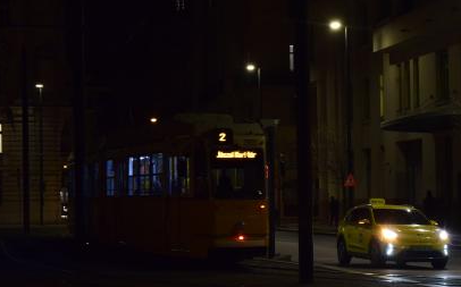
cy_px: 168
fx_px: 1301
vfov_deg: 12.6
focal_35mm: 104
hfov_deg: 20.1
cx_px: 274
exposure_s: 1/40
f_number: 7.1
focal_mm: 55
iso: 3200
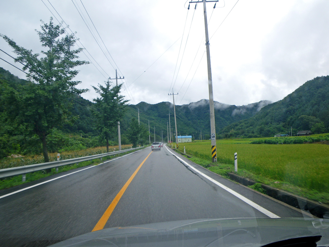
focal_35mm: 28
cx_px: 164
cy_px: 124
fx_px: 266
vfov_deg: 49.7
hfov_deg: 63.4
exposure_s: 1/200
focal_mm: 5
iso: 50
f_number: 4.2
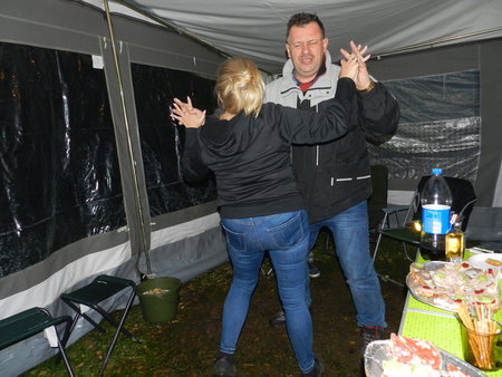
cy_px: 188
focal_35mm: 23
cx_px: 251
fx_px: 334
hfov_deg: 73.9
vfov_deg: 58.9
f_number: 3.4
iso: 200
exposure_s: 1/30
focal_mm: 4
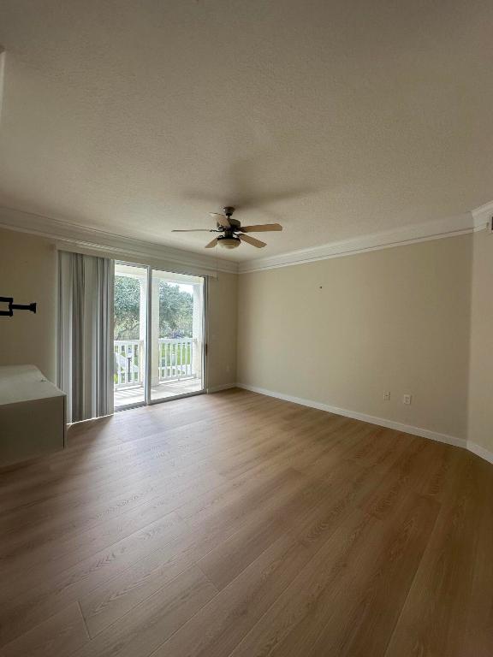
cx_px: 246
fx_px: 266
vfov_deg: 102.1
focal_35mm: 14
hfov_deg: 85.7
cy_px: 328
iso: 64
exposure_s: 1/99
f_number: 2.2
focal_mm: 2.22
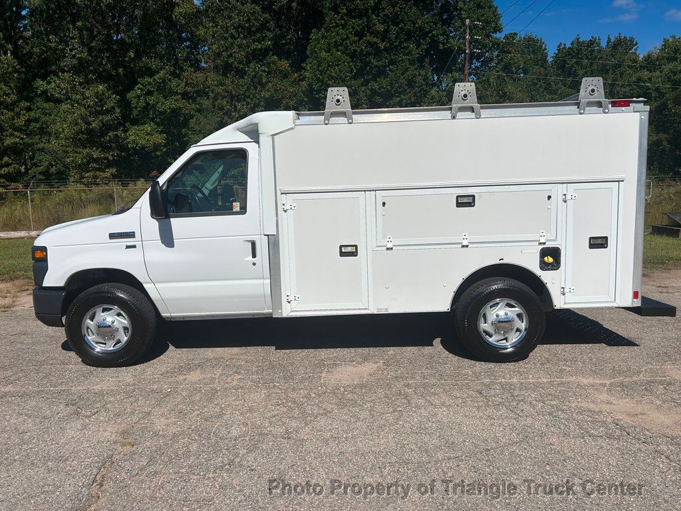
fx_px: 511
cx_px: 340
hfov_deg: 67.3
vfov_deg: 53.1
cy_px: 256
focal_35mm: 26
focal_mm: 5.7
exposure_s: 1/14286
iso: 50
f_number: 1.5
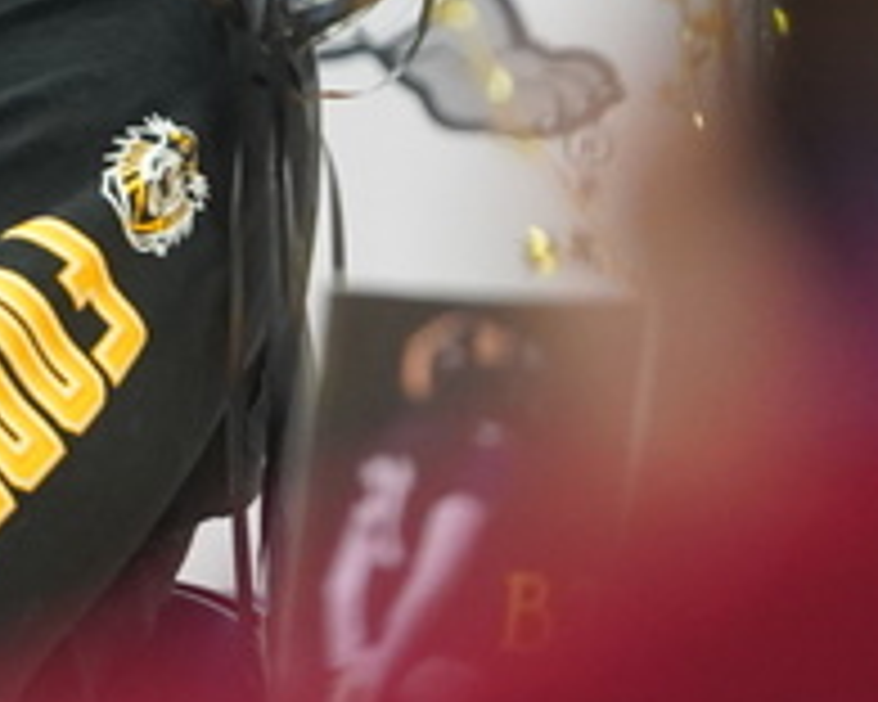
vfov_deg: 1.6
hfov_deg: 2.0
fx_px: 25388
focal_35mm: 977
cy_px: -74
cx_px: -423
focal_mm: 198
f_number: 4
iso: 4000
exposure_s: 1/200
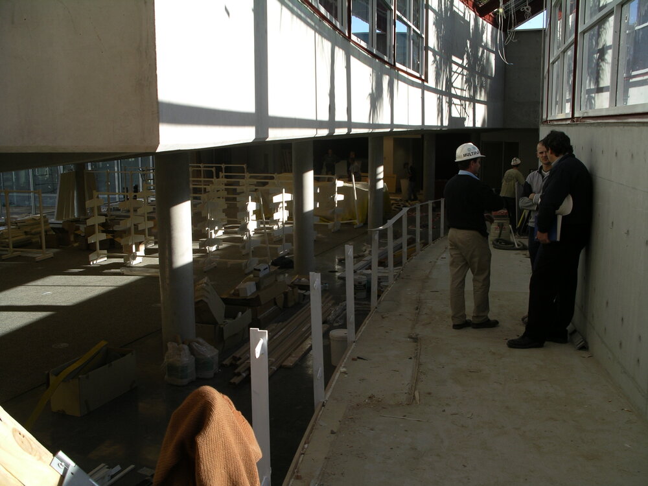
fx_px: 693
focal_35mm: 37
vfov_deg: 38.7
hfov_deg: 50.1
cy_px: 243
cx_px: 324
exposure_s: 1/261
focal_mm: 7.8
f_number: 4
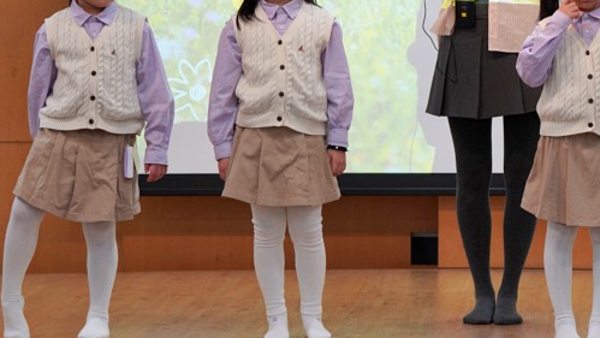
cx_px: 482
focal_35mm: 221
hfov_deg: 9.7
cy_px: 29
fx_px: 3517
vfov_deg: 5.5
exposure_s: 1/160
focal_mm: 117
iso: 640
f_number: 4
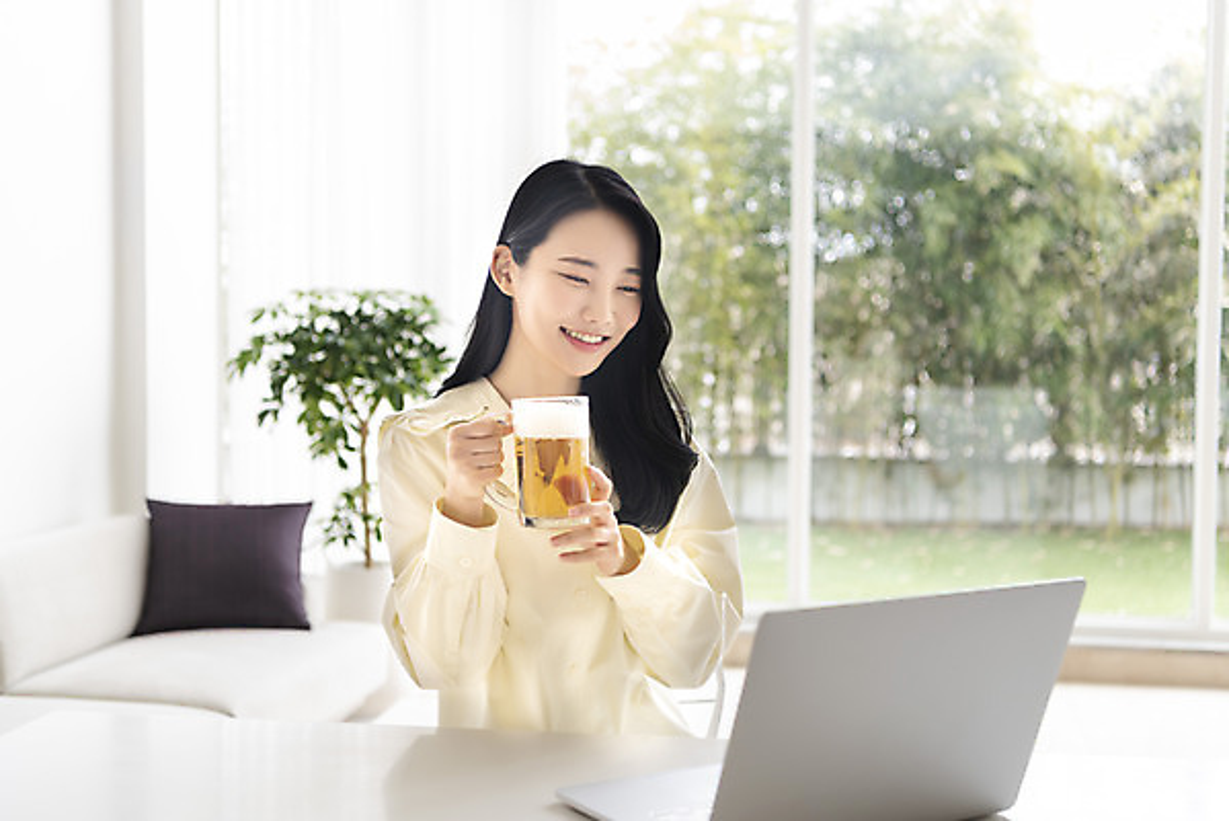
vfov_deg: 28.1
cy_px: 410
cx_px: 614
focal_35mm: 48
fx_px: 1639
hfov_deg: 41.1
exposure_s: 1/100
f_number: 2.8
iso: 200
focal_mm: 48
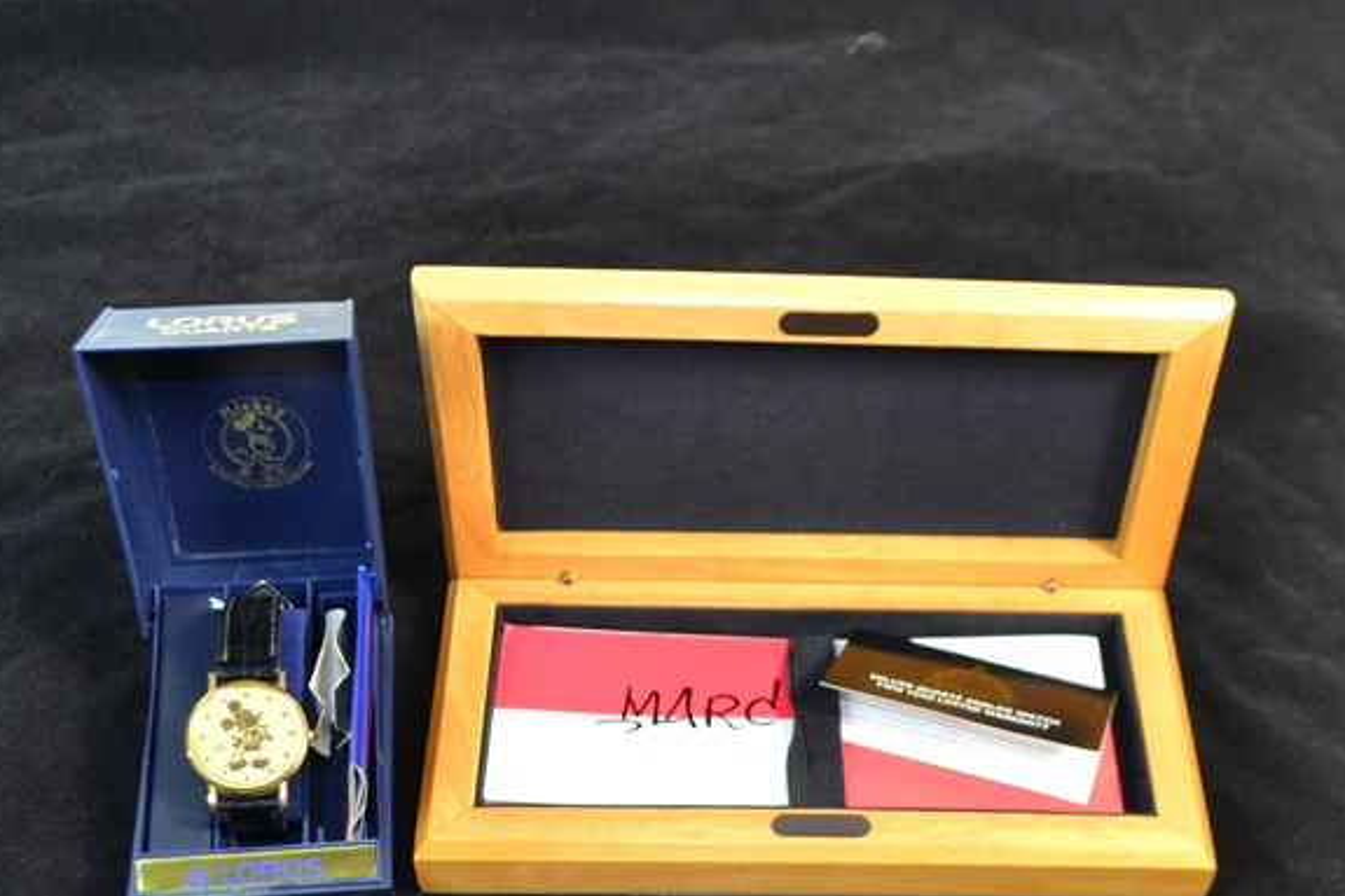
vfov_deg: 27.8
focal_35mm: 47
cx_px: 891
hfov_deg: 41.4
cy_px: 759
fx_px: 1755
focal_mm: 18
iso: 450
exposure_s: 1/60
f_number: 3.5
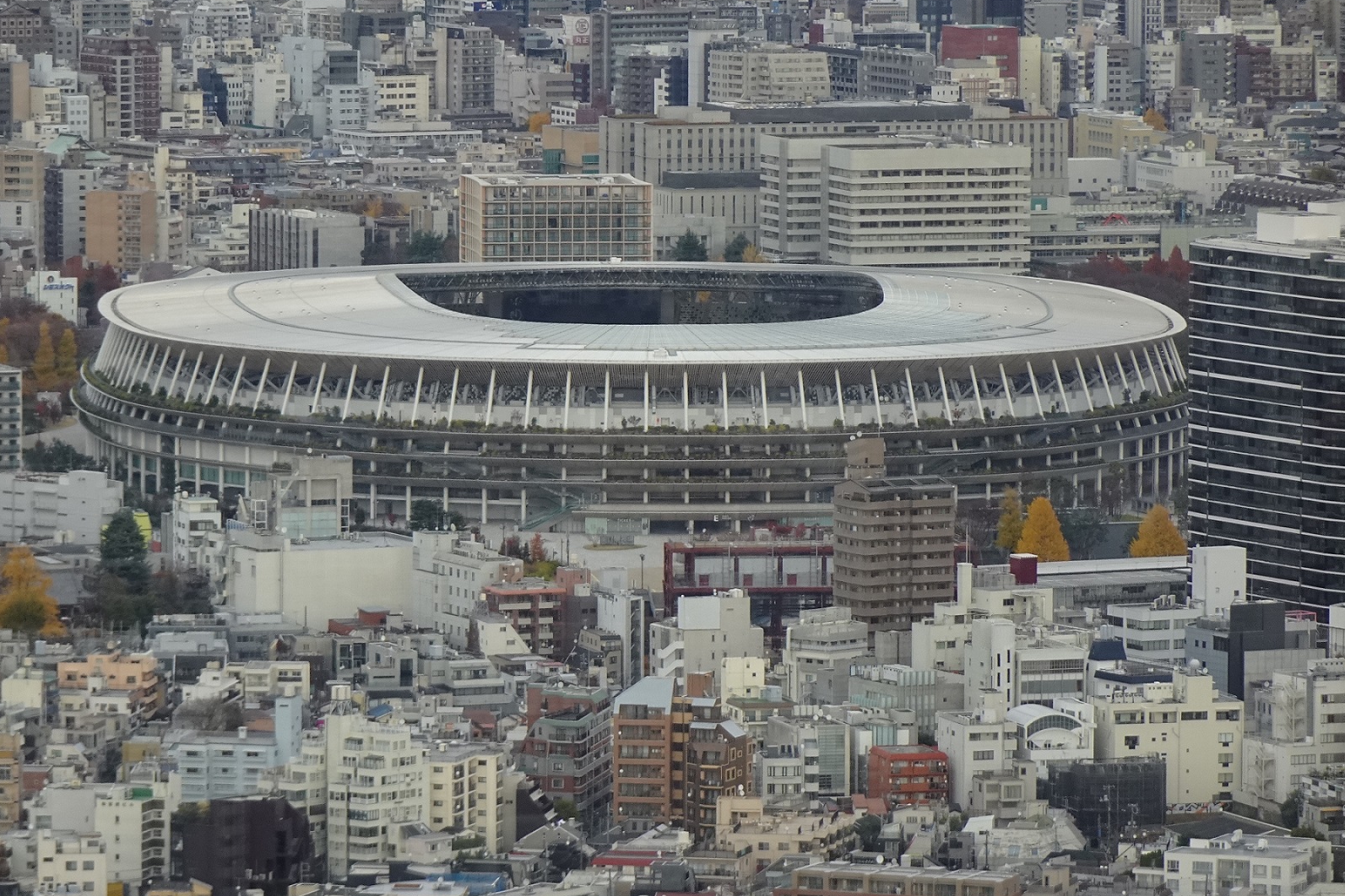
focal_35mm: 282
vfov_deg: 4.9
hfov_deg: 7.3
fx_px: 10535
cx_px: 675
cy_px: 413
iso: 200
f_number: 6.3
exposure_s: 1/250
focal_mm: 43.77
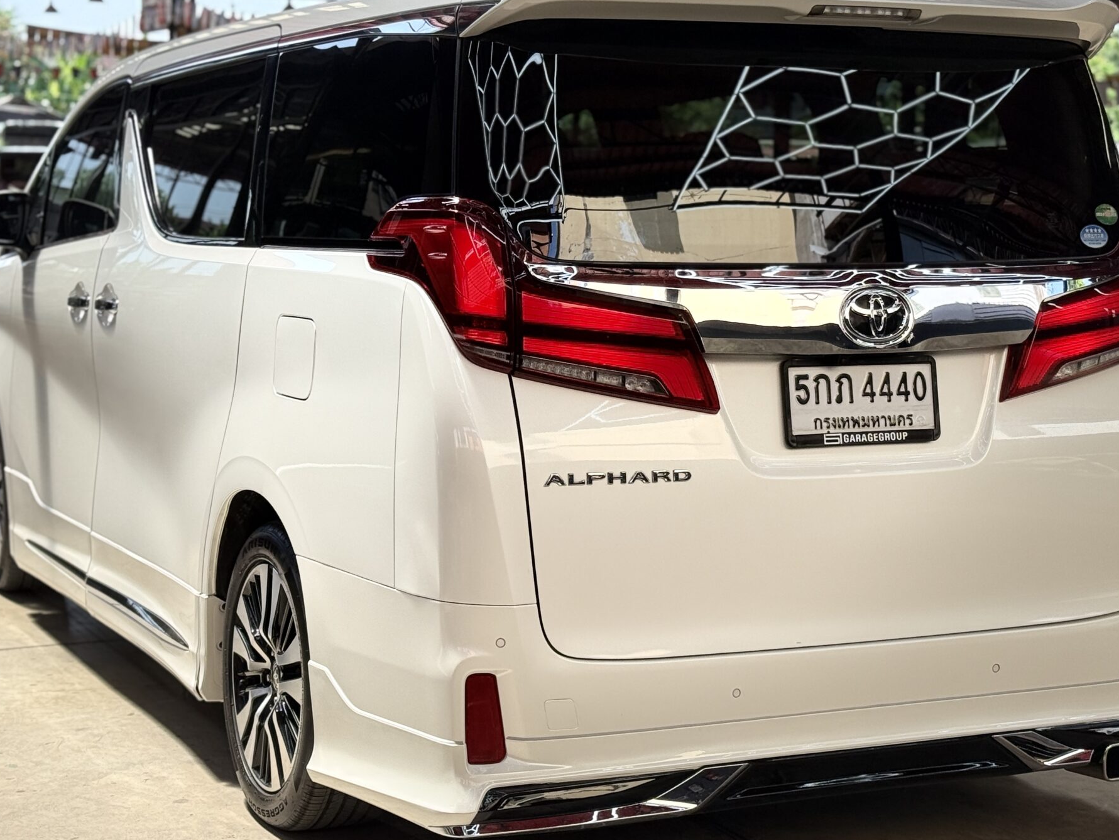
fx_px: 2231
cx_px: 574
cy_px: 387
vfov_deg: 21.3
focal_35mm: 69
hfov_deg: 28.2
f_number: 1.78
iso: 64
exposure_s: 1/828
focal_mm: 6.76
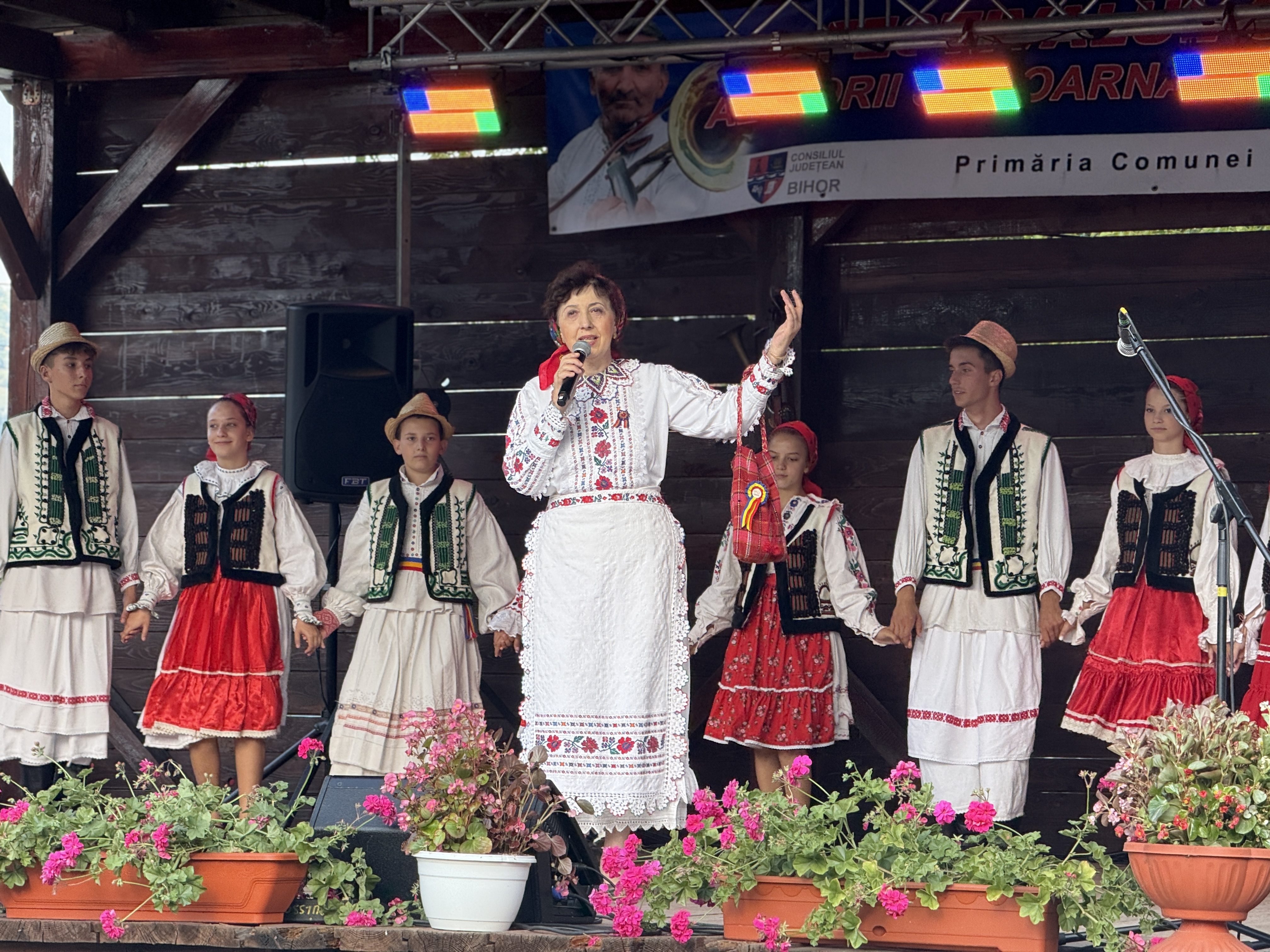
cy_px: 476
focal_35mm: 120
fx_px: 4403
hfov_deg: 16.4
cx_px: 635
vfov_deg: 12.3
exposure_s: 1/180
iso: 50
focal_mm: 15.66
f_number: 2.8
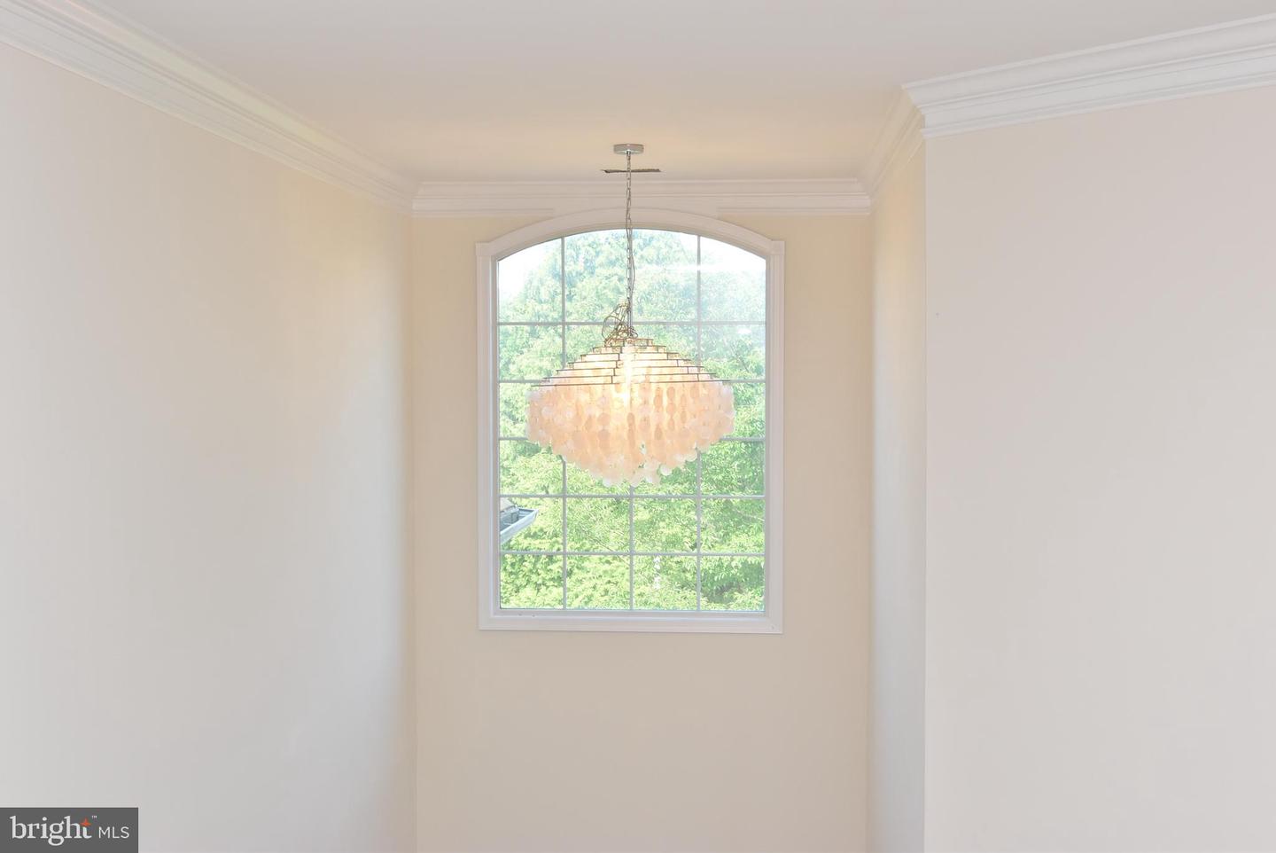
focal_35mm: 40
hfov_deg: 47.9
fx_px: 1436
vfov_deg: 33.1
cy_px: 426
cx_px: 638
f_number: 10
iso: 640
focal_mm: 27
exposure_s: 1/80
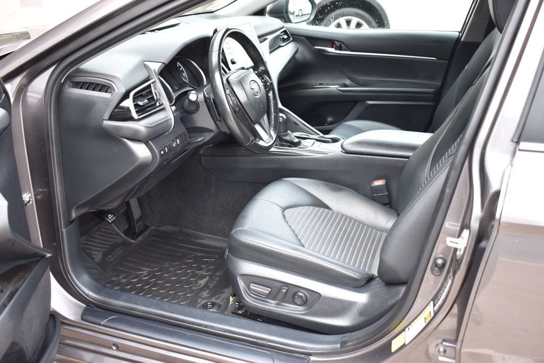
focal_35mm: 36
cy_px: 182
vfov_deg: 36.8
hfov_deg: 53.1
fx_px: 544
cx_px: 272
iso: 400
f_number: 4
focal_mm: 24
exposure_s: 1/60
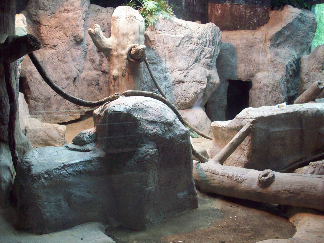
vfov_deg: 38.7
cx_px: 162
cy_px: 122
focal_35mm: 37
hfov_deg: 50.1
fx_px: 346
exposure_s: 1/48.1
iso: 160
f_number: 2.8
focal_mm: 6.2
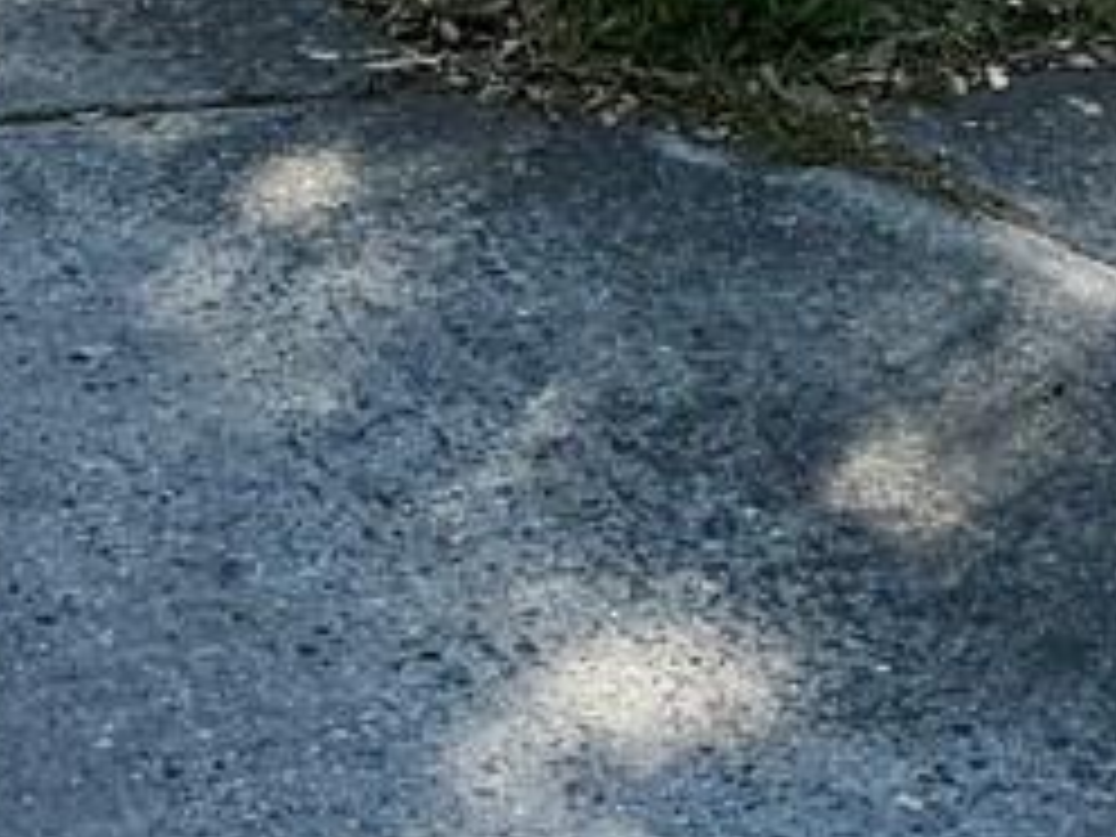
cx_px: 940
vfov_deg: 8.5
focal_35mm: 155
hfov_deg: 12.7
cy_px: -1382
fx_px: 4997
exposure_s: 1/2907
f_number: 1.78
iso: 100
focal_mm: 6.76
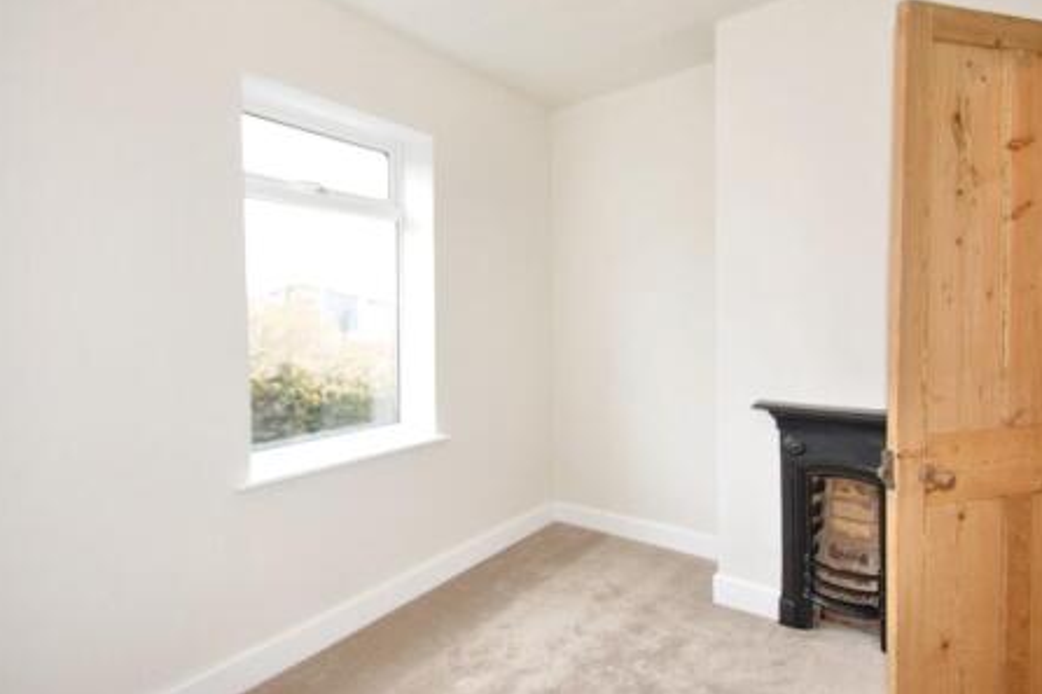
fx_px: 463
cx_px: 540
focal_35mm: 16
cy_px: 326
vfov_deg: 73.6
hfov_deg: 96.7
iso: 900
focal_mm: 10
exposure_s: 1/60
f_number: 4
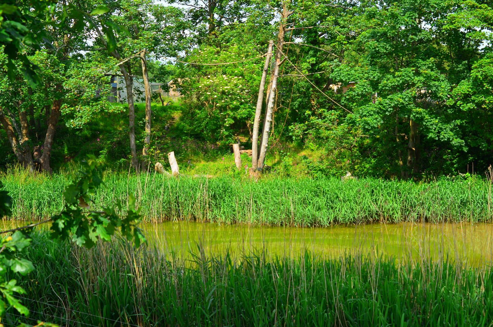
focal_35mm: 52
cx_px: 246
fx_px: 718
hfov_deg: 37.9
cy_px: 164
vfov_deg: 25.6
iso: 100
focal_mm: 35
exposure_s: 1/200
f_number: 7.1
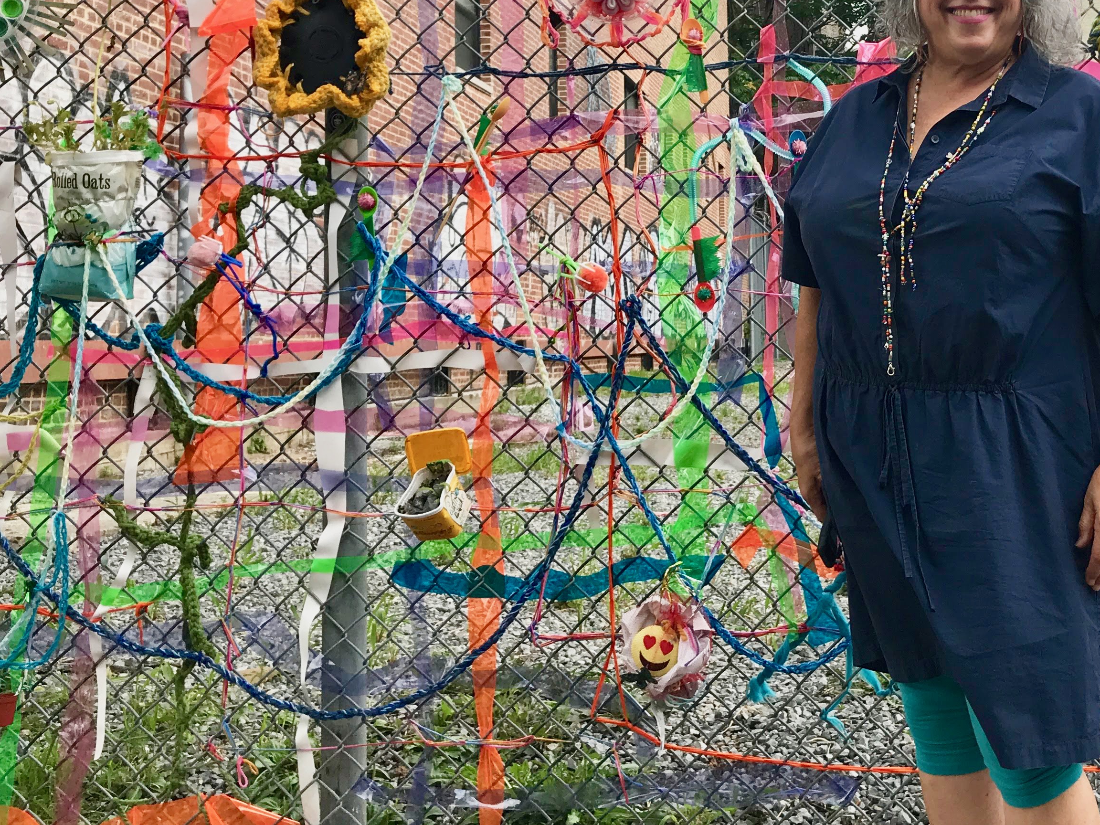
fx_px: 1557
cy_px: 204
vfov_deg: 29.2
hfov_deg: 37.8
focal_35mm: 49
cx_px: 846
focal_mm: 3.99
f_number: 1.8
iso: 25
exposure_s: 1/120
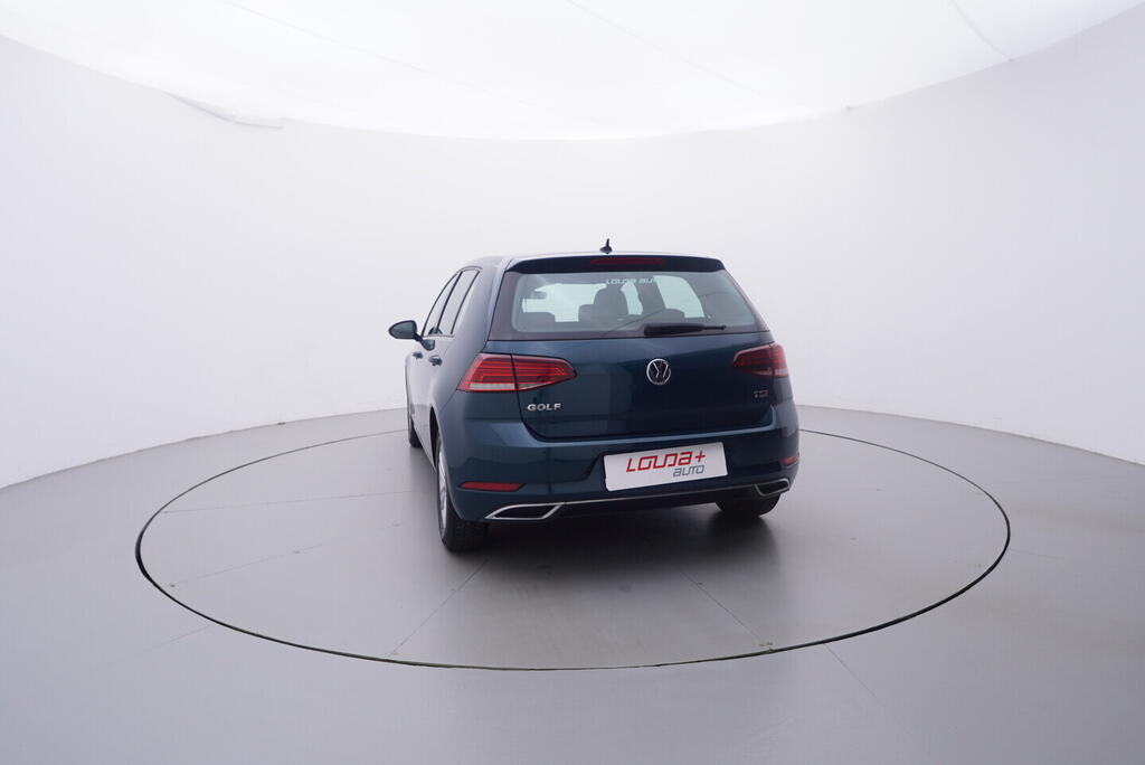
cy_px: 382
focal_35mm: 22
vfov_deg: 56.2
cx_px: 572
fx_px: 716
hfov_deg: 77.3
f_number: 5
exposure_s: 1/80
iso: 200
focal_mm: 15
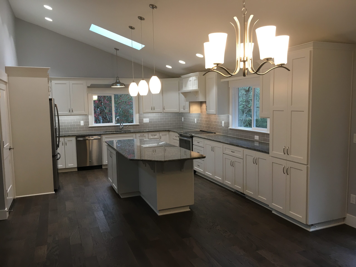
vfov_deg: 48.2
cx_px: 178
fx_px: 298
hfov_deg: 61.7
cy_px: 134
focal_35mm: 29
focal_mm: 4.15
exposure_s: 1/30
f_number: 2.2
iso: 64
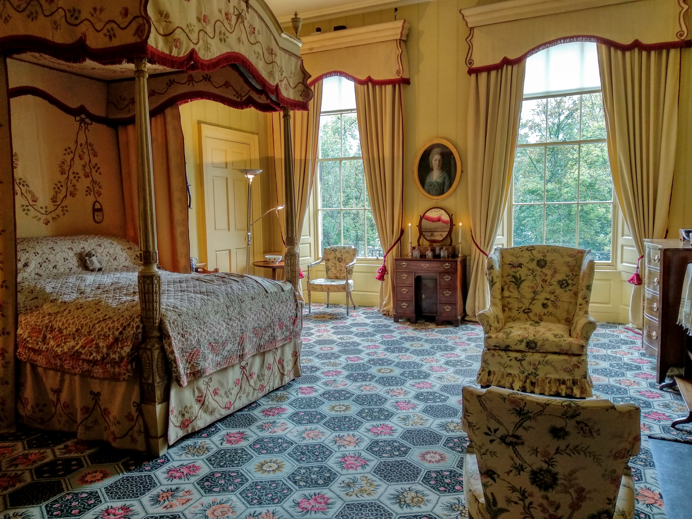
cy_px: 260
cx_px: 346
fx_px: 520
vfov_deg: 53.1
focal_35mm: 26
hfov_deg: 67.3
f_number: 2.2
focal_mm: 3.81
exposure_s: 1/25
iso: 400
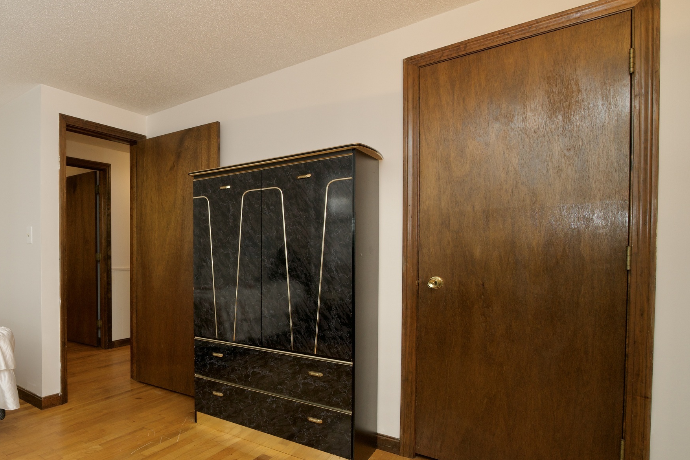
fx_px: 403
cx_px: 114
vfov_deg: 59.3
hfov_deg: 70.9
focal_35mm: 21
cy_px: 263
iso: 640
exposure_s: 1/25
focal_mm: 12
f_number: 5.6
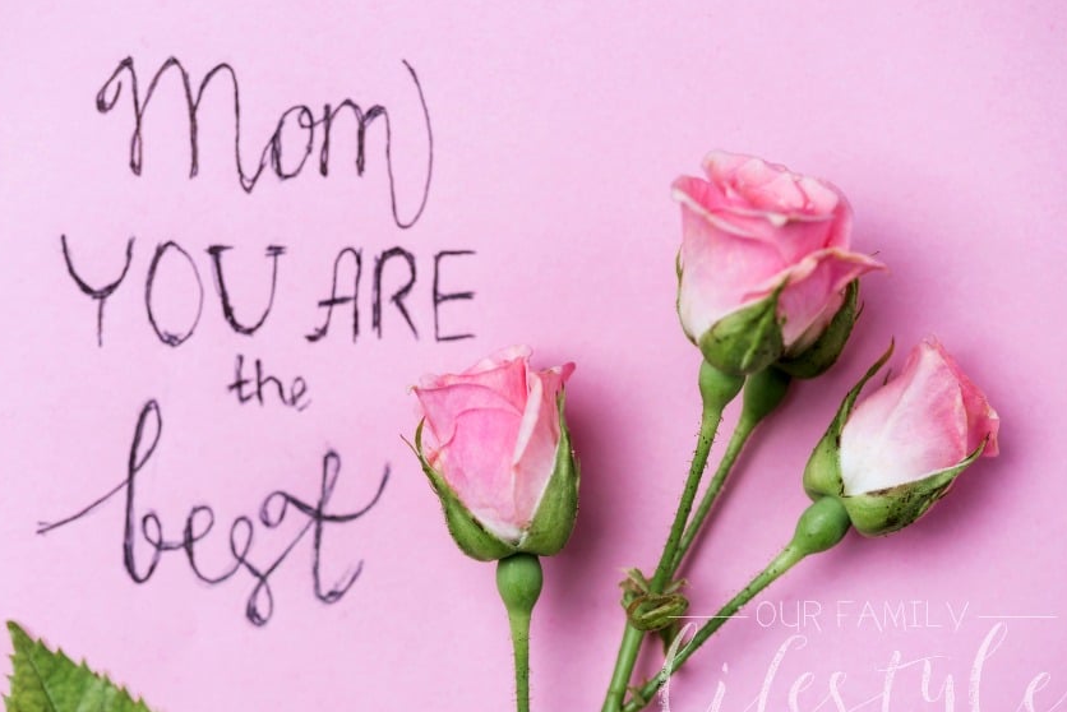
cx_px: 502
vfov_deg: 12.1
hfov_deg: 18.1
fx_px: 3350
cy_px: 381
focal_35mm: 113
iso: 100
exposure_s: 1/160
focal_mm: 105
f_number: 8
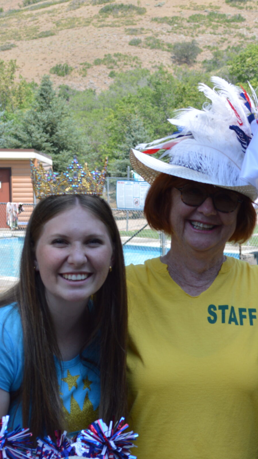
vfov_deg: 20.4
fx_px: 1278
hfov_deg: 11.3
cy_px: 227
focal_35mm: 105
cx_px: 312
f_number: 7.1
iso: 100
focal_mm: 42
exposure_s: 1/200
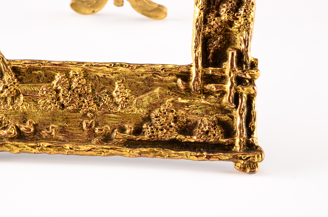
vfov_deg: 8.7
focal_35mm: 158
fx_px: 1432
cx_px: 164
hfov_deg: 13.1
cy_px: 108
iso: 100
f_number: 18
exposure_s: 1/160
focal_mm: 105
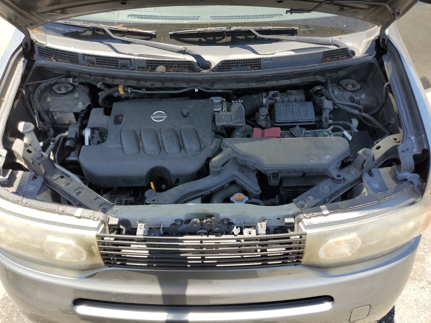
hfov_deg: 67.3
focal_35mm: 26
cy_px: 162
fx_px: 324
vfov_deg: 53.1
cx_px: 216
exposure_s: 1/714
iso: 50
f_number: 1.5
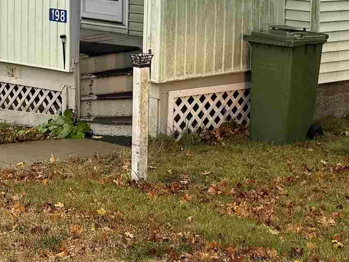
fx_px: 1018
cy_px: -35
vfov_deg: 14.3
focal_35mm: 101
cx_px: 209
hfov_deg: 19.4
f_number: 1.78
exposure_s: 1/121
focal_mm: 6.76
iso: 80
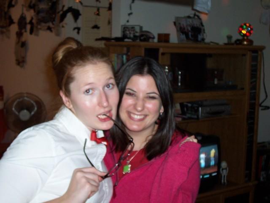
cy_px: 102
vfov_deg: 25.7
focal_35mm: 57
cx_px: 135
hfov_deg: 33.8
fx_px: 445
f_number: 3.4
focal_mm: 8.6
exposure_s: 1/60
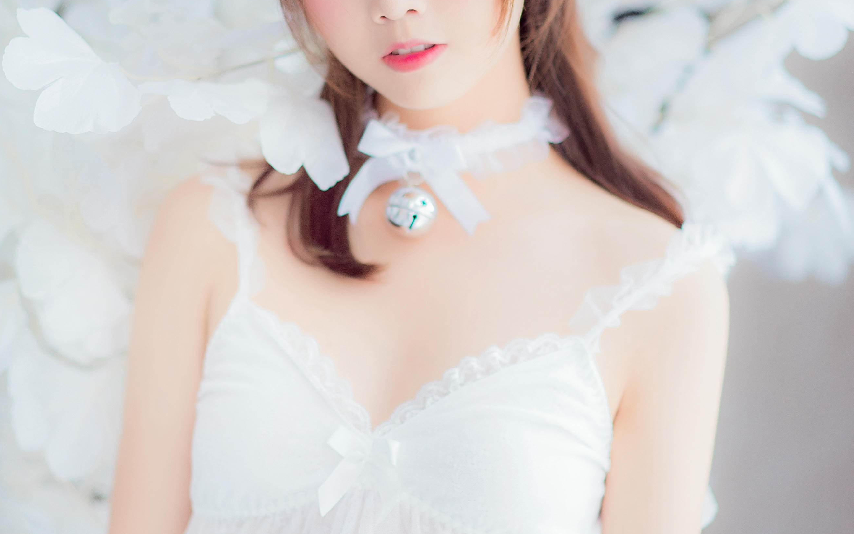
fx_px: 1978
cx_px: 428
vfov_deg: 15.4
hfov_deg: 24.4
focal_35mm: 85
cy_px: 222
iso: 200
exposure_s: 1/125
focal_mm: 55
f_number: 1.8
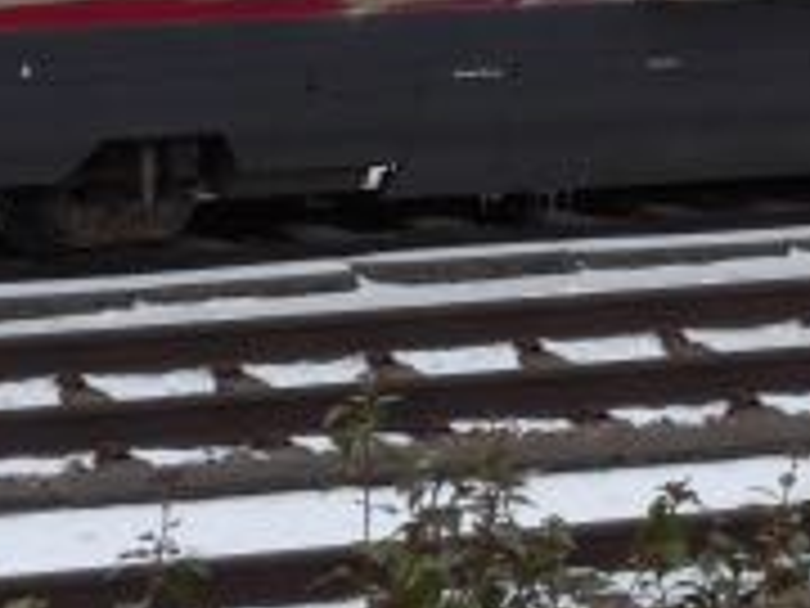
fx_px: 7394
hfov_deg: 6.2
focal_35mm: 316
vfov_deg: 4.7
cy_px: -43
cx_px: 855
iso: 320
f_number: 5.2
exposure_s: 1/100
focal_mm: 24.3
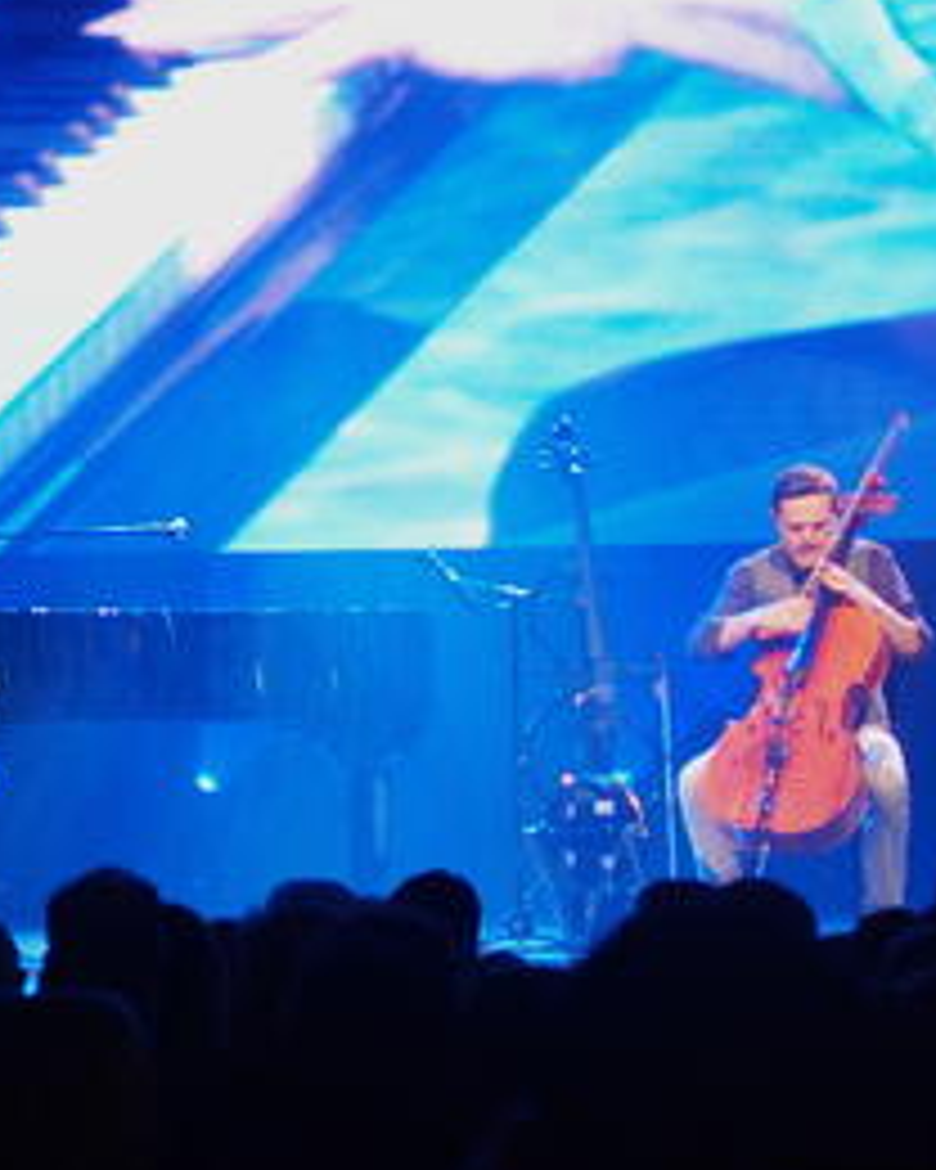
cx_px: 90
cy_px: 621
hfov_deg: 6.8
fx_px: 7895
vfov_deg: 8.5
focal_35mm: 228
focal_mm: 28.8
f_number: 2.8
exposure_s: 1/80
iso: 400
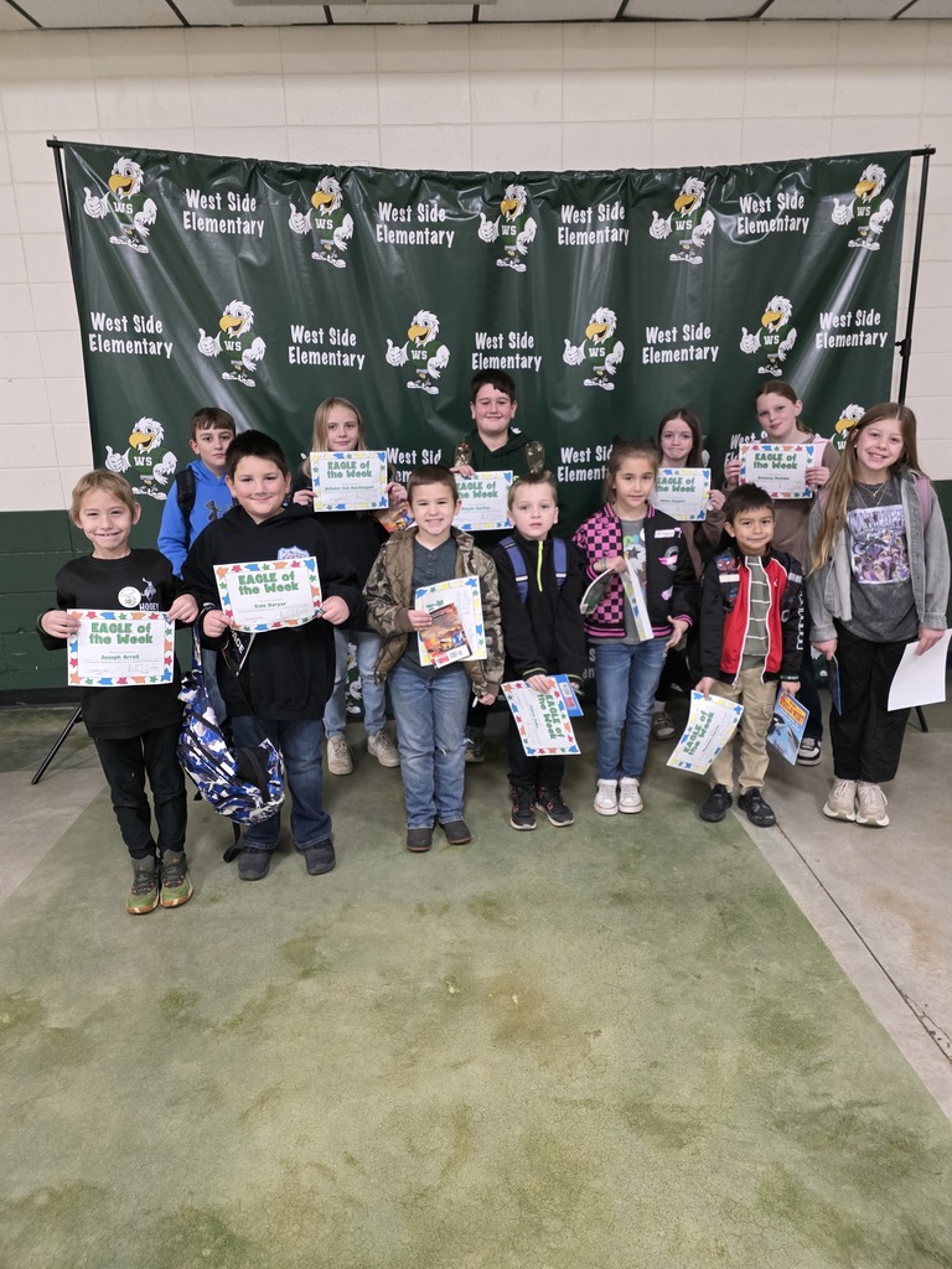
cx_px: 476
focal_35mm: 23
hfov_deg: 58.9
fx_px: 843
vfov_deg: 73.9
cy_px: 634
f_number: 1.7
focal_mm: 6.3
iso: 1000
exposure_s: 1/120
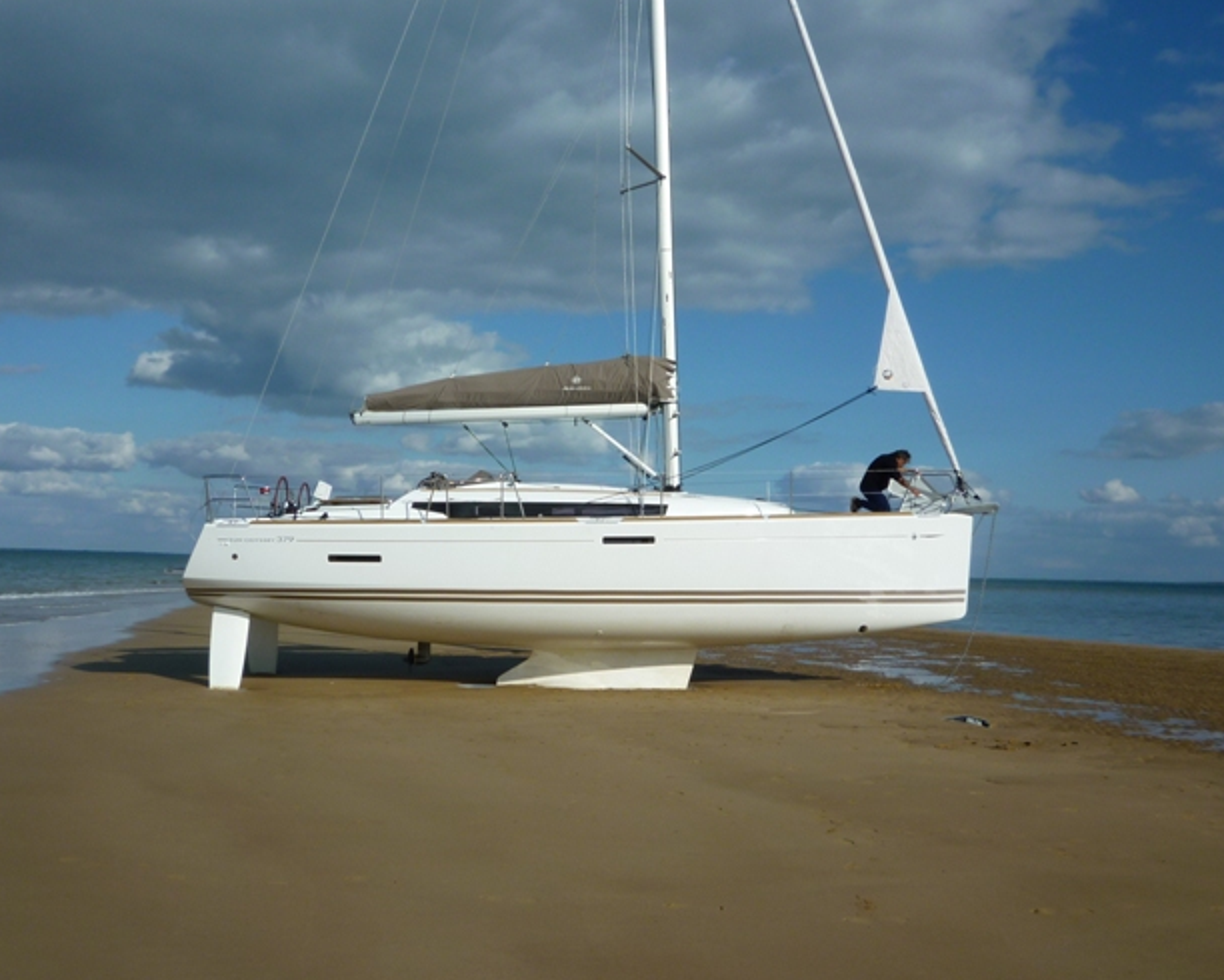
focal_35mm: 37
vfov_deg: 40.1
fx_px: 1341
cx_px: 610
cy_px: 480
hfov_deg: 49.1
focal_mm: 5.2
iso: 80
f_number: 5.6
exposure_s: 1/800
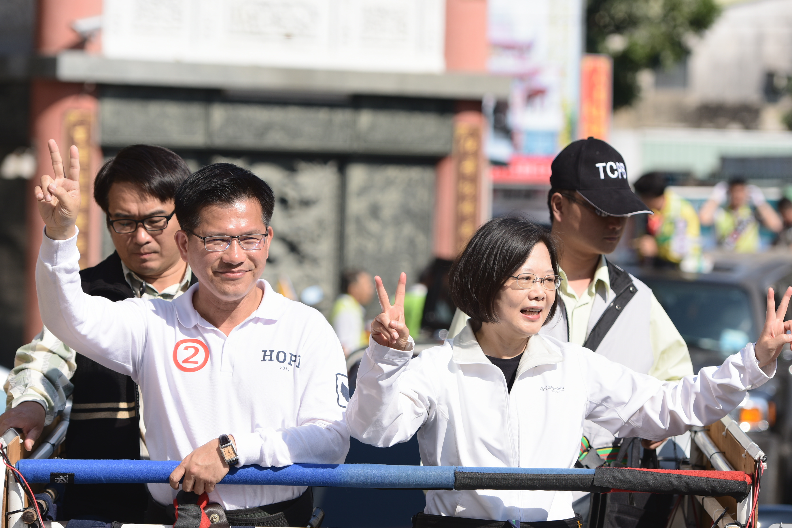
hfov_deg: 13.7
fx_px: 3299
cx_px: 382
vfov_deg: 9.1
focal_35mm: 150
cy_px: 303
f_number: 4
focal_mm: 112
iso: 125
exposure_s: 1/1600
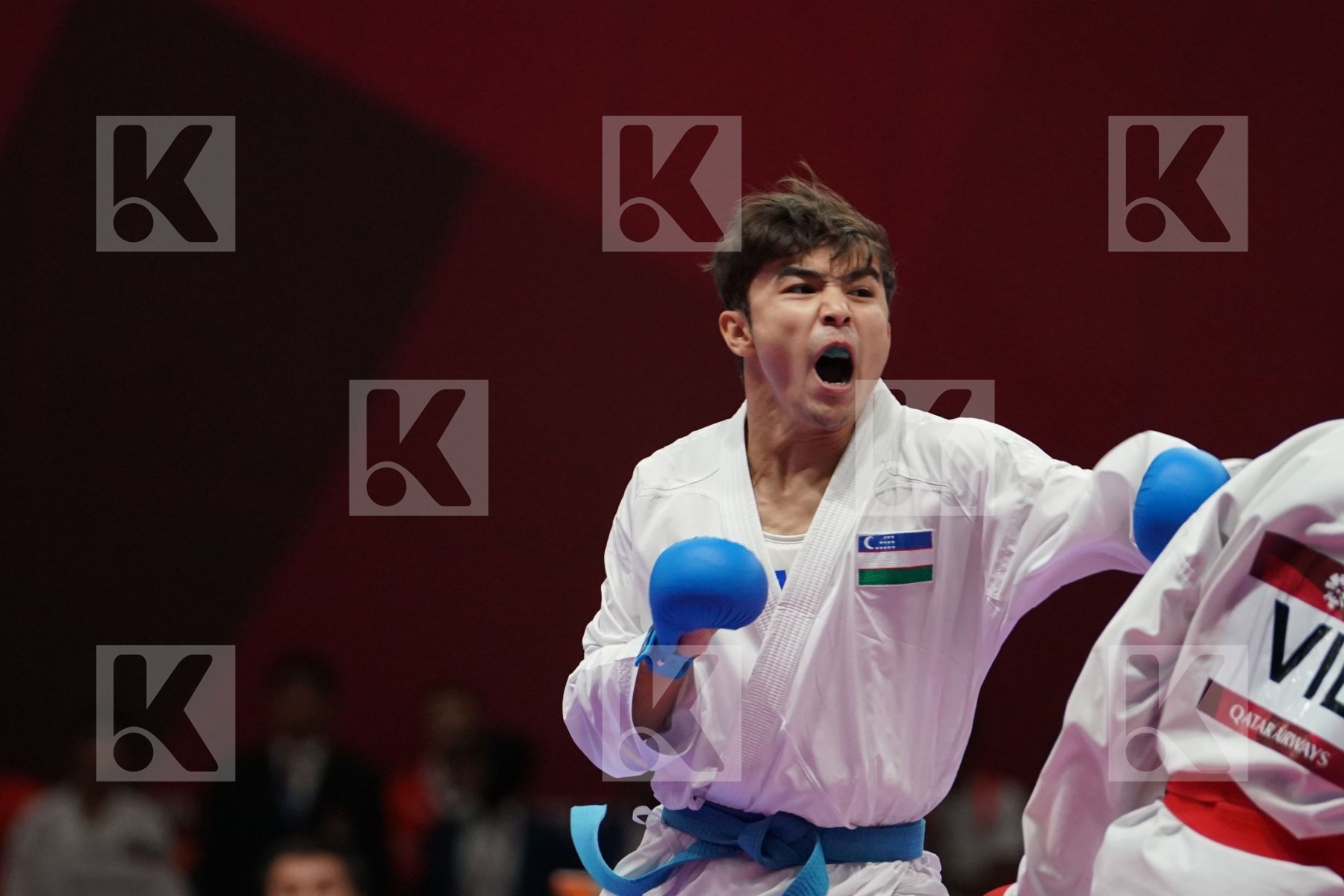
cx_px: 672
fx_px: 13103
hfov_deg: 5.9
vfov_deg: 3.9
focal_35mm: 351
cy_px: 448
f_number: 4
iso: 3200
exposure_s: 1/1000
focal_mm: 234
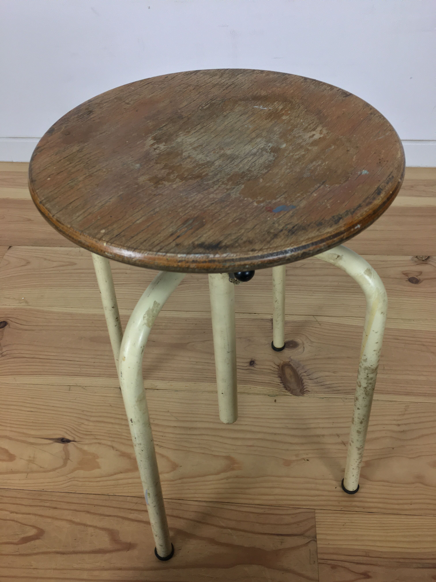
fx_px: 487
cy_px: 291
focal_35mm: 29
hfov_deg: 48.2
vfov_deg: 61.7
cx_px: 218
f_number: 2.2
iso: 50
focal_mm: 4.15
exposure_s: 1/33
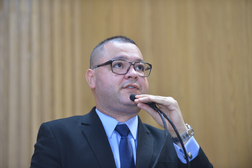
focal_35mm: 170
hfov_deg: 12.1
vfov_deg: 8.1
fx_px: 1189
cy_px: 84
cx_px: 126
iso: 3200
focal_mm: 170
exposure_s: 1/320
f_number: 2.8
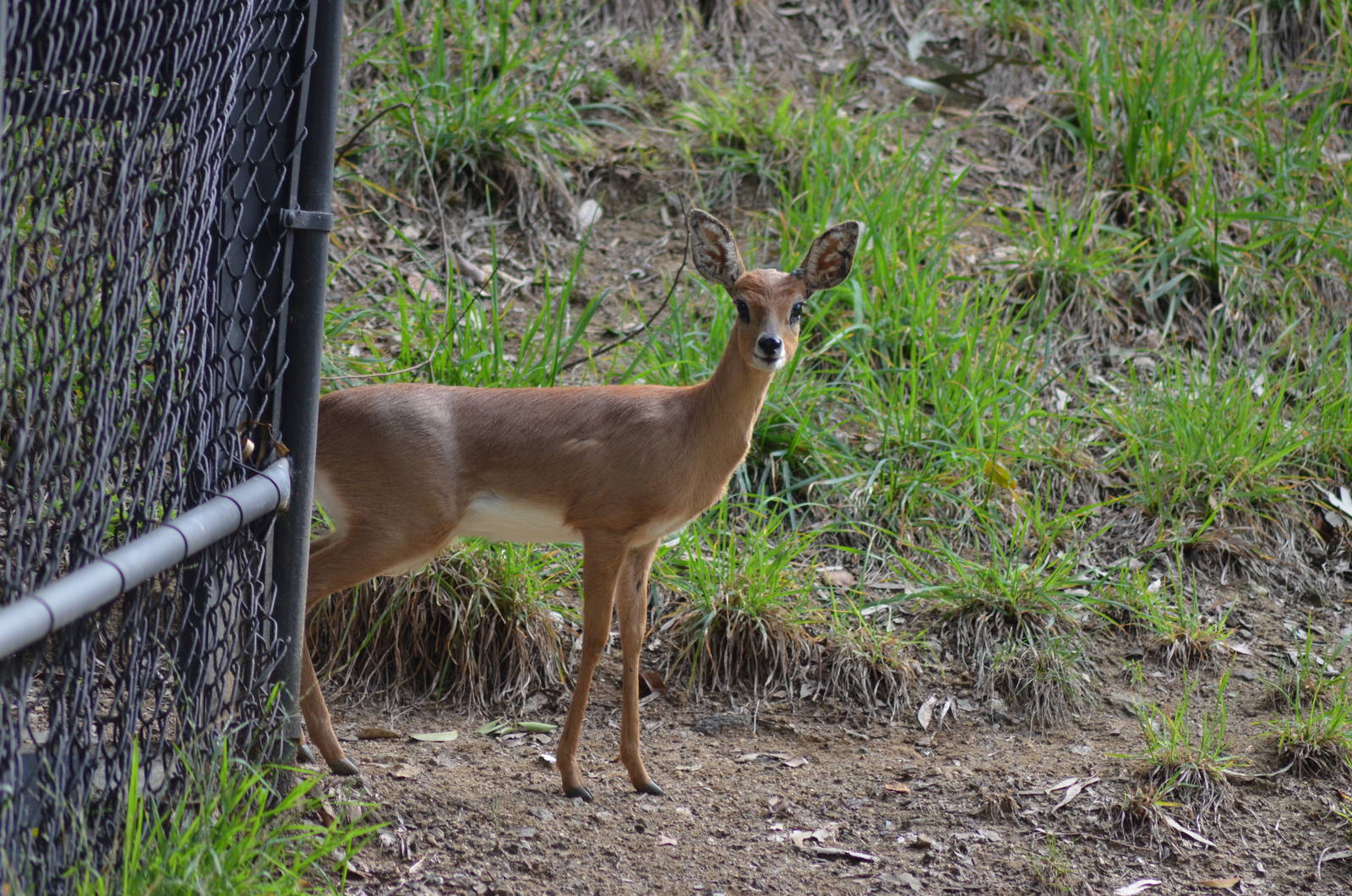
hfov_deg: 5.5
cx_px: 676
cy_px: 448
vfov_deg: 3.7
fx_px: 14055
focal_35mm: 375
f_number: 5
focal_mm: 250
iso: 800
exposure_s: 1/640
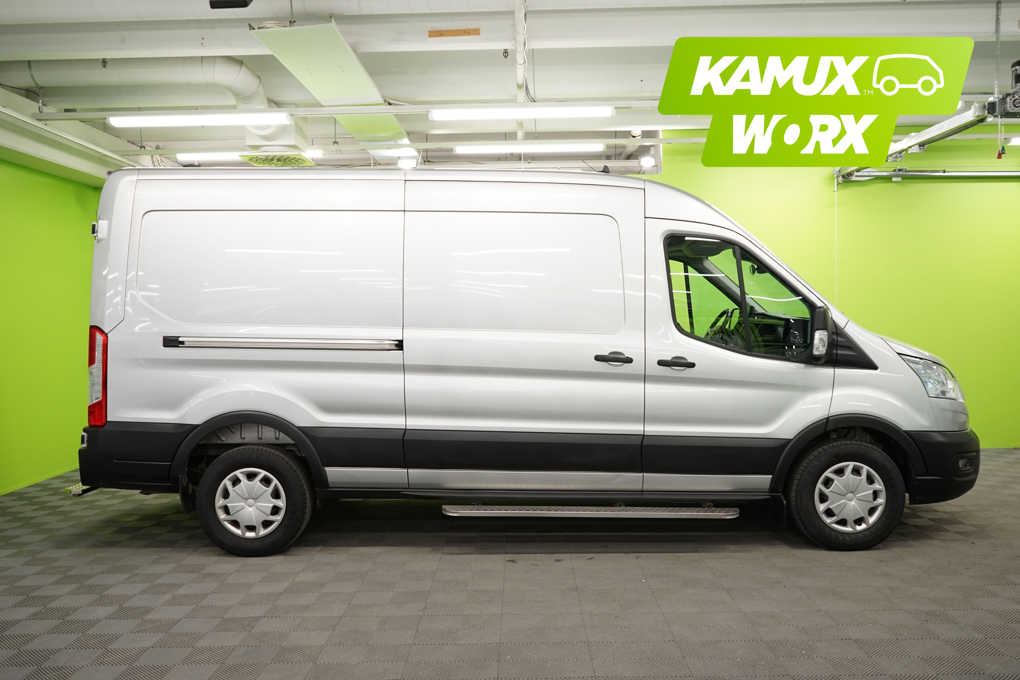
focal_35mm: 31
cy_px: 340
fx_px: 878
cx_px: 510
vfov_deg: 42.3
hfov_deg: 60.3
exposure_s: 1/50
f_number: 6.3
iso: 1000
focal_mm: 31
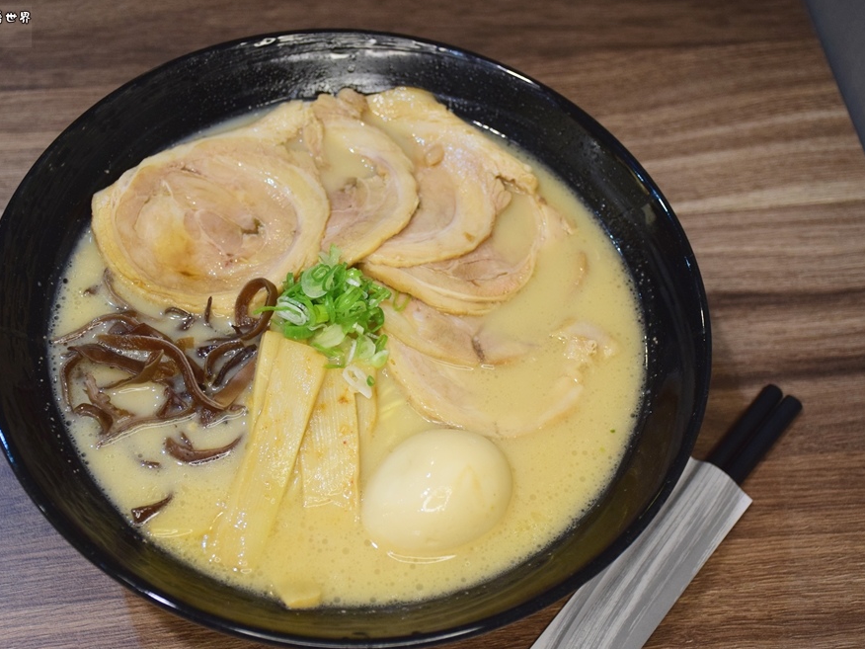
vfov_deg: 26.1
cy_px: 323
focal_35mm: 56
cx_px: 377
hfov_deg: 34.3
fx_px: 1399
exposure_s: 1/125
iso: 1600
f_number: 4.5
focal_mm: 34
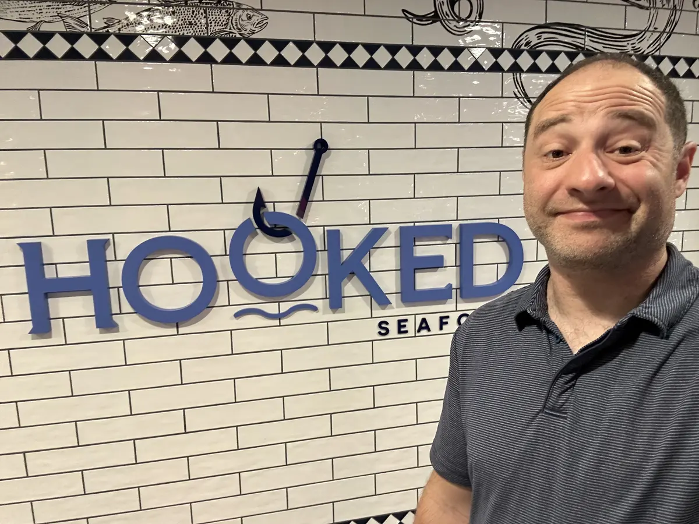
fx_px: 464
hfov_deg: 73.9
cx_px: 350
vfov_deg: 58.9
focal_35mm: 23
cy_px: 262
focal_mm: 2.69
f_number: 1.9
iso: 320
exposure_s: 1/60
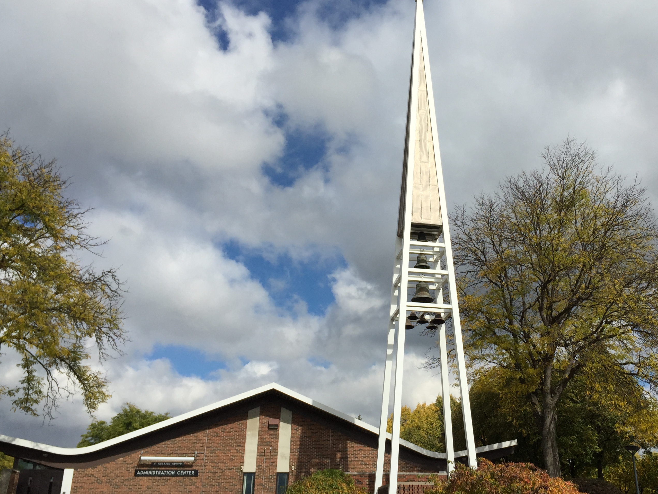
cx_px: 409
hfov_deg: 49.7
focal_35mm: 37
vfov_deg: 38.7
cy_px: 243
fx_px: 703
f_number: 2.2
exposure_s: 1/3968
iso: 32
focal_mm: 4.15
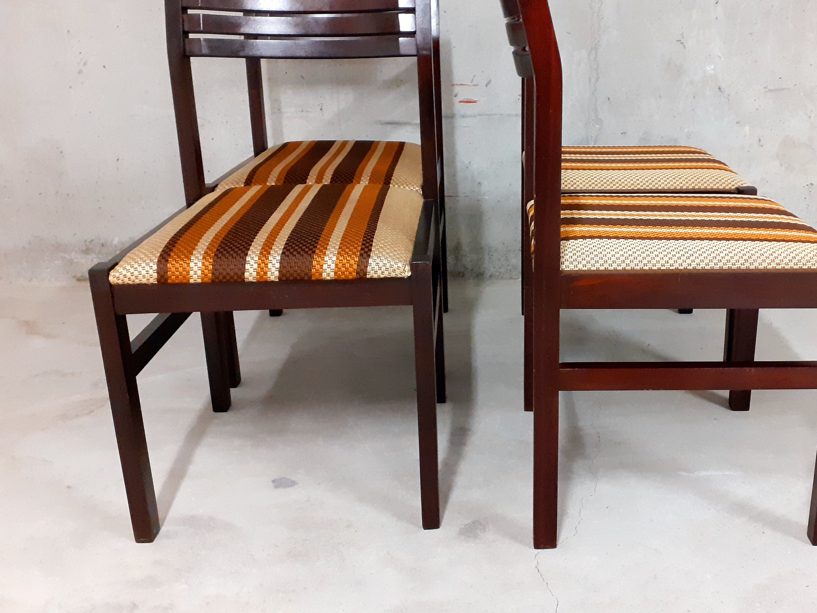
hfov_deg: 53.3
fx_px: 803
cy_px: 255
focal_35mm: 34
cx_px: 512
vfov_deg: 41.7
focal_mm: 3.6
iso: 320
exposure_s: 1/25
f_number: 1.9
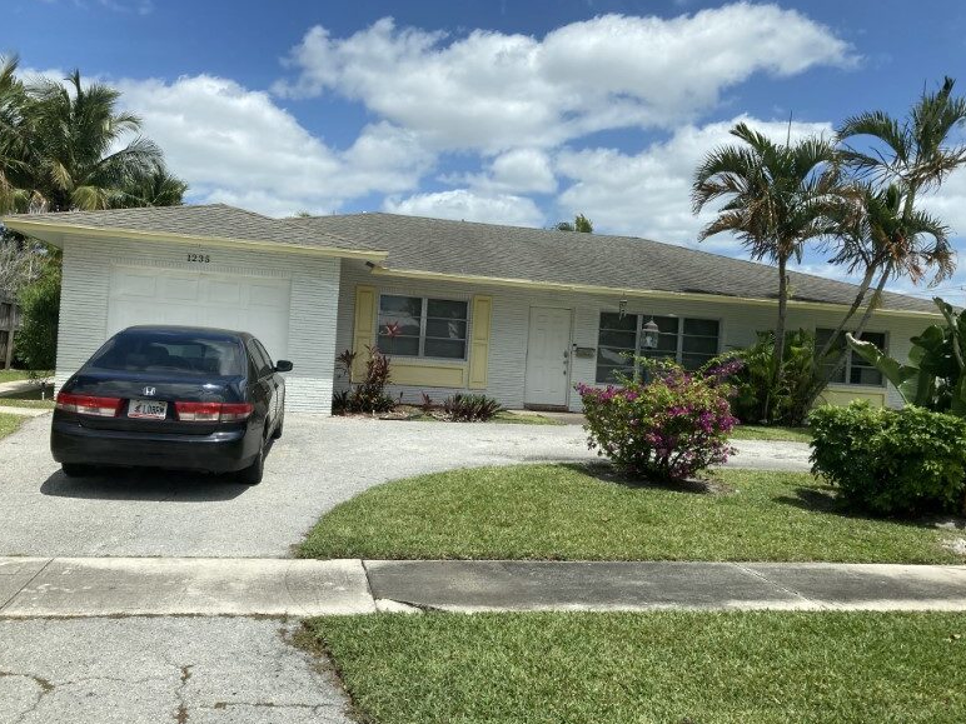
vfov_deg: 48.2
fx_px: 809
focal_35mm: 29
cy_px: 353
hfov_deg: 61.6
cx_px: 468
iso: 20
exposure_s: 1/2404
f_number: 1.8
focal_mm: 3.99
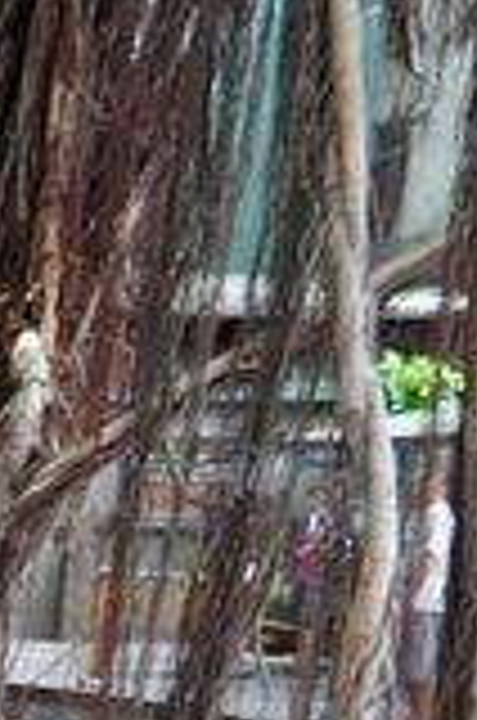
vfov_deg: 19.0
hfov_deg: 12.5
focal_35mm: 96
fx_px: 1916
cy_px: 1035
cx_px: -470
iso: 400
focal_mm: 16
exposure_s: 1/160
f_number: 4
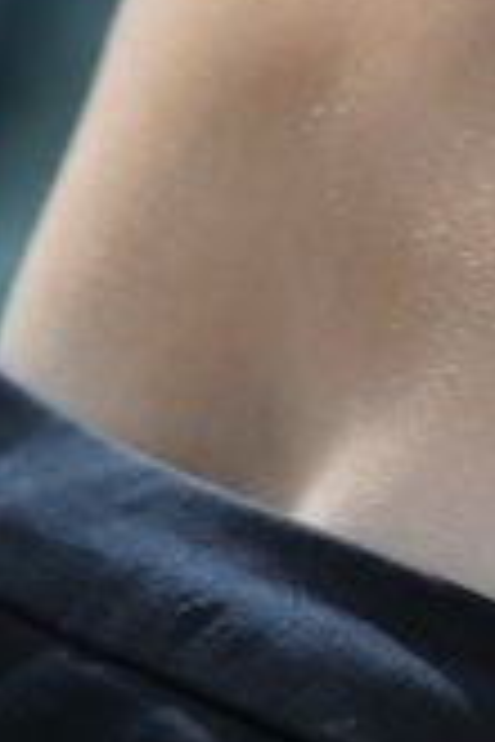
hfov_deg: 3.0
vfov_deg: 4.5
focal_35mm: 454
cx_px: 626
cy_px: -805
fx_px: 9363
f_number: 3.2
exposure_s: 1/200
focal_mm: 50
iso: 200
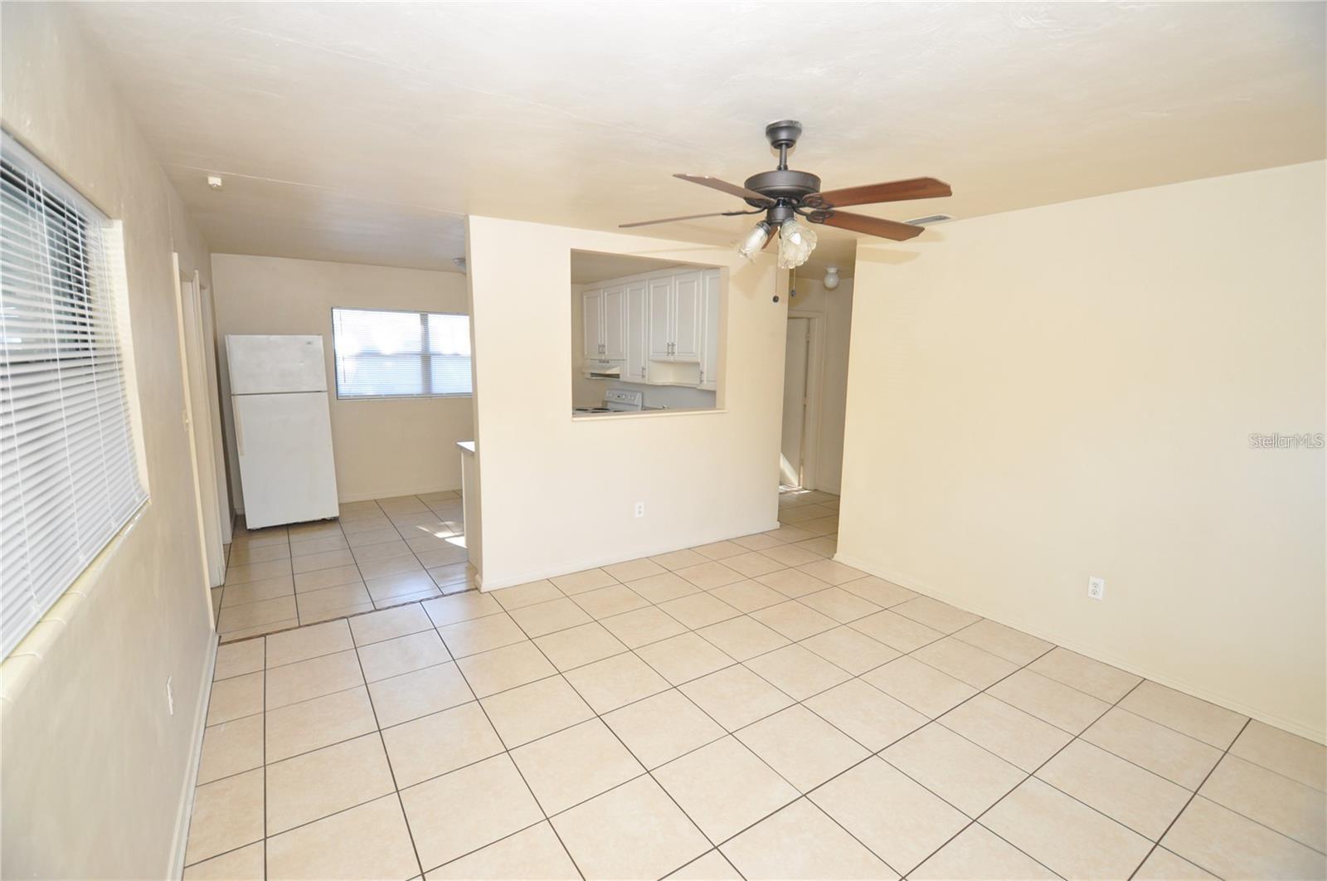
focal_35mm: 15
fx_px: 552
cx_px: 664
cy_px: 440
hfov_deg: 100.5
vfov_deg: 77.2
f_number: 4
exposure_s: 1/60
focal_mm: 10
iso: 640
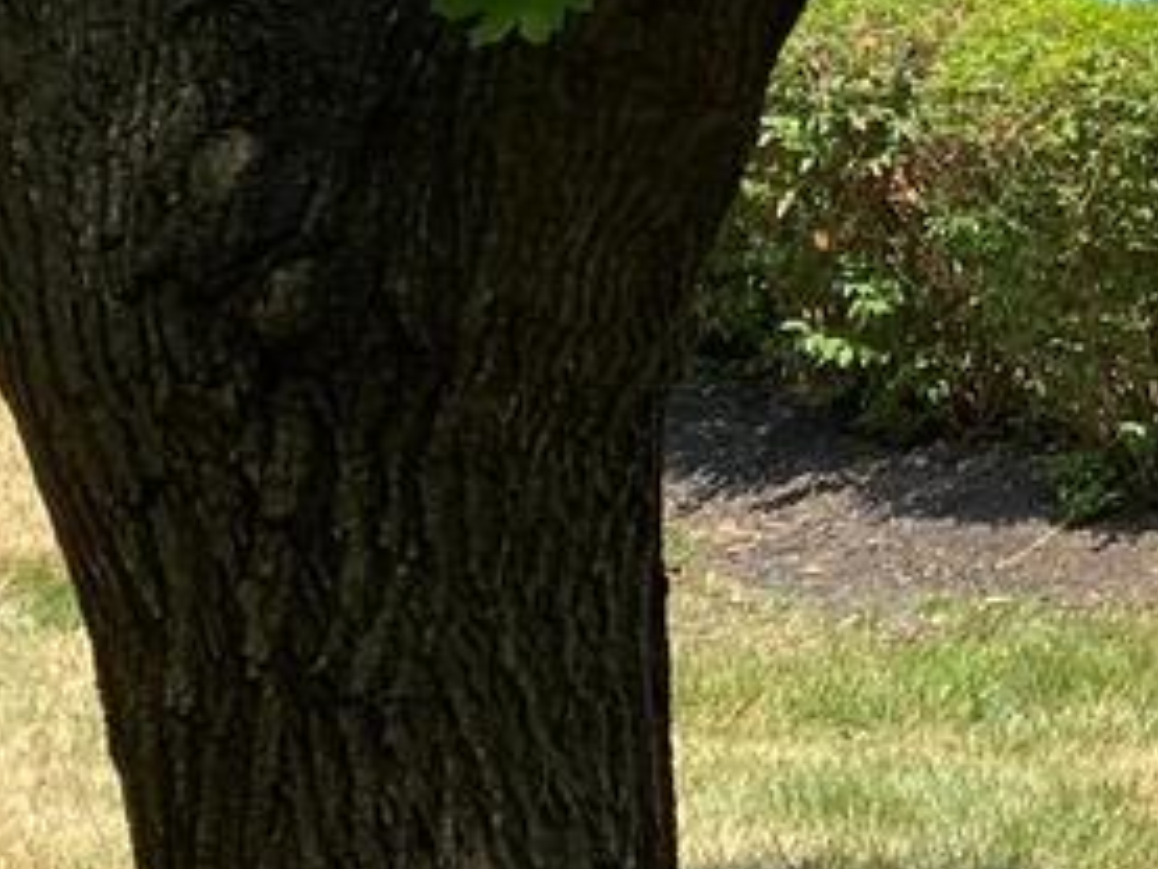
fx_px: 4518
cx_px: 2370
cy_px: -501
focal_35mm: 135
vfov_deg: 10.5
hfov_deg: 12.7
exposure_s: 1/1103
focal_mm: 4.25
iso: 32
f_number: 1.8
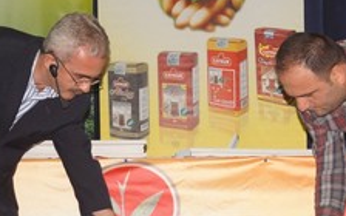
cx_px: 293
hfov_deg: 16.2
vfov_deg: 10.2
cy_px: 216
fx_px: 1207
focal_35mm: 128
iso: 800
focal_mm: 28
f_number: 4.5
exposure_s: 1/60
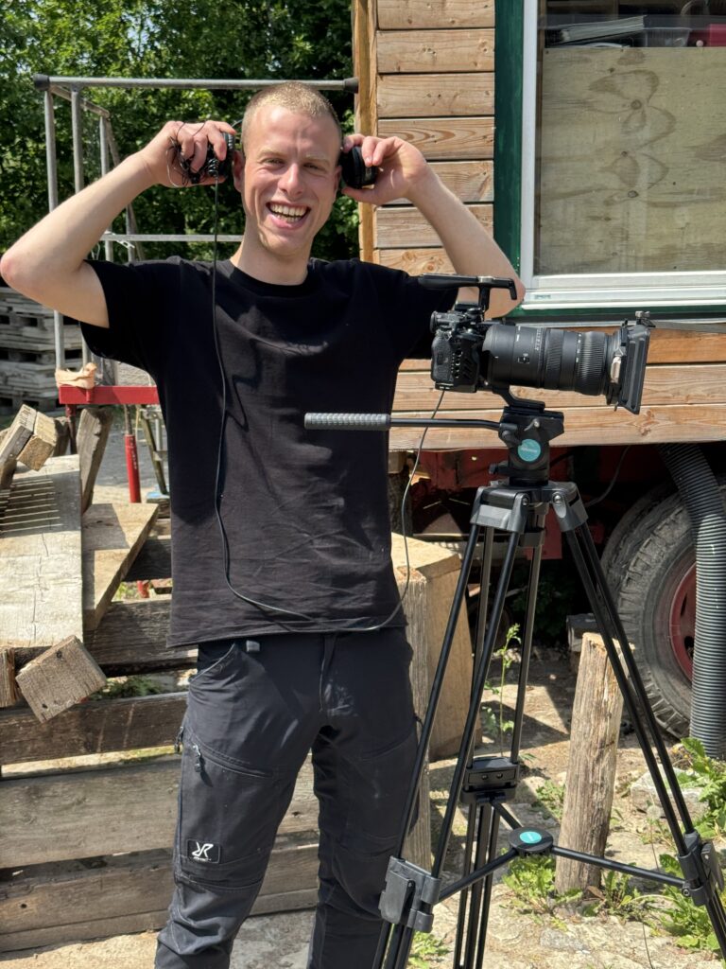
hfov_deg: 30.3
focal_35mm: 48
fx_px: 1342
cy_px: 484
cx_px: 363
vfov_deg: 39.7
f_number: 1.78
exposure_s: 1/1427
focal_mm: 6.76
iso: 64
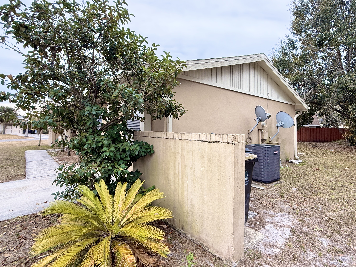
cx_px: 210
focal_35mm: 19
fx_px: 195
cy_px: 126
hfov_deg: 83.8
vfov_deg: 68.6
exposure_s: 1/419
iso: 64
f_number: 2.2
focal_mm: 2.22
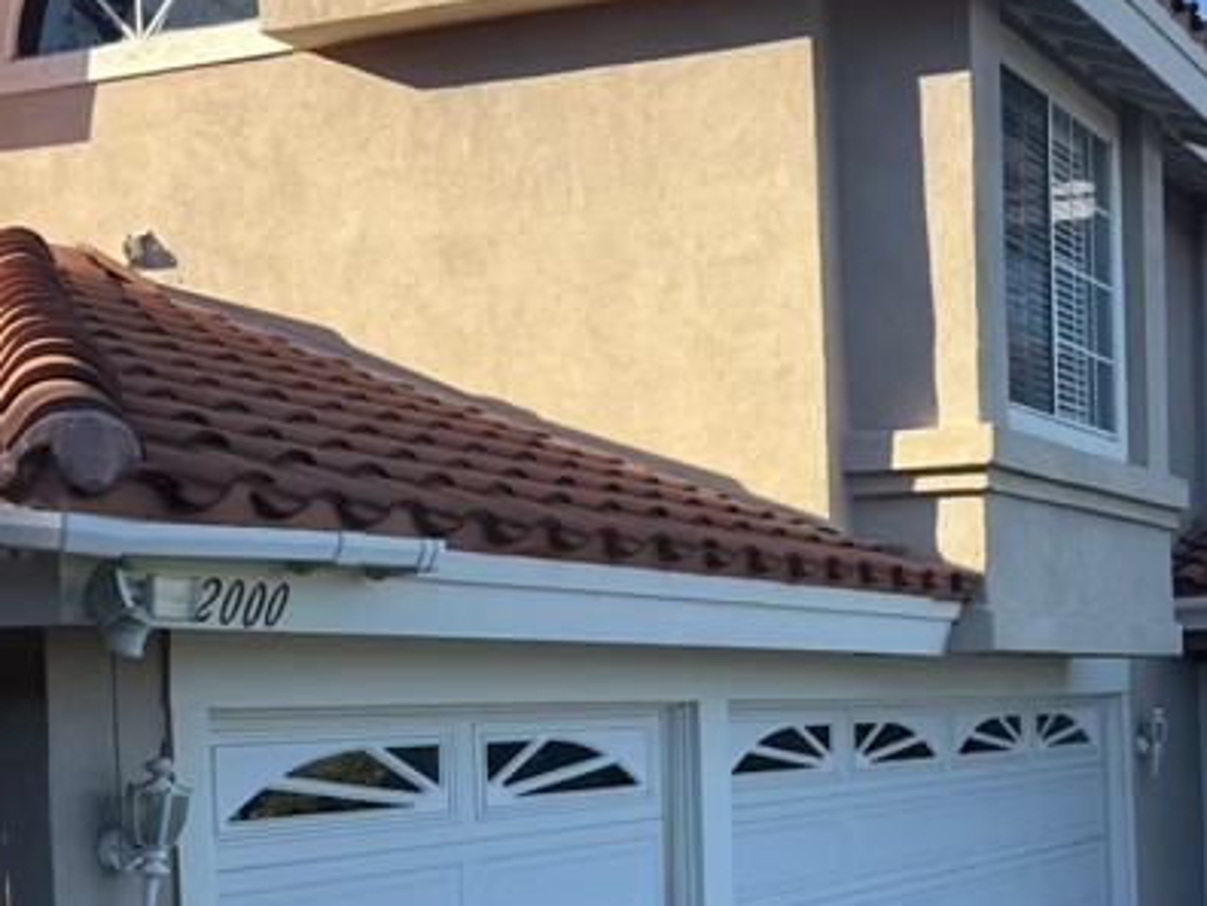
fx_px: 2162
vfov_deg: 23.2
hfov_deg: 30.2
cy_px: 747
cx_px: 1024
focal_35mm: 62
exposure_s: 1/1770
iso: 80
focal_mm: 6.76
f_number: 1.78
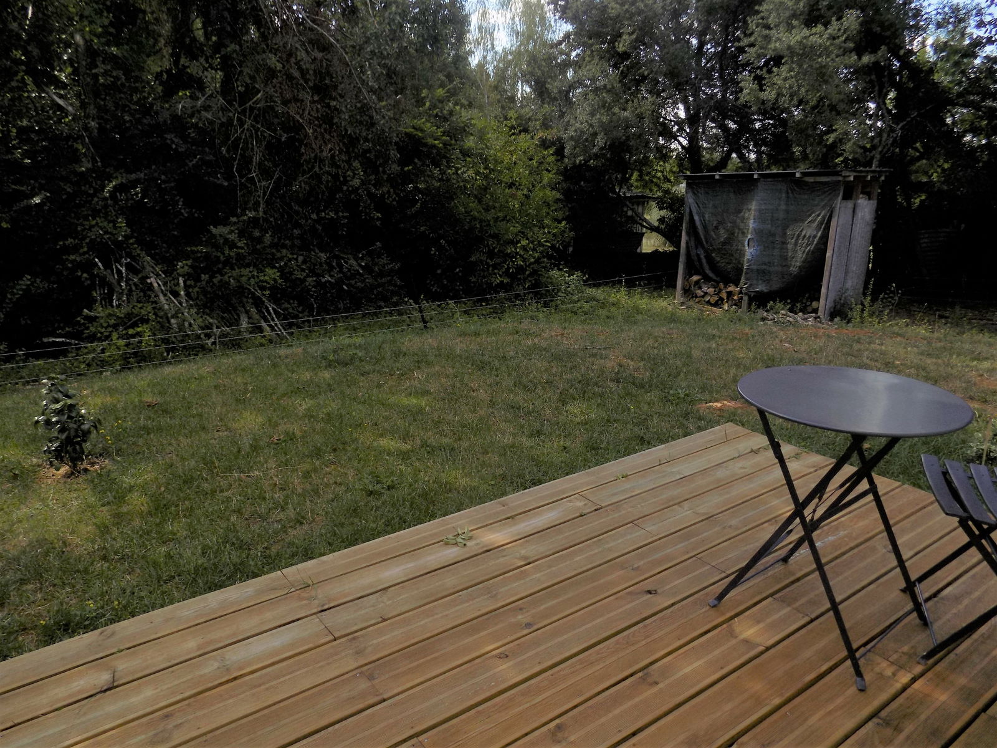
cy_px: 374
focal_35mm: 24
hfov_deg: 71.6
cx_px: 498
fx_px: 691
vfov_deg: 56.8
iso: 80
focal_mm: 4.3
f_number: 3.1
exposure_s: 1/500
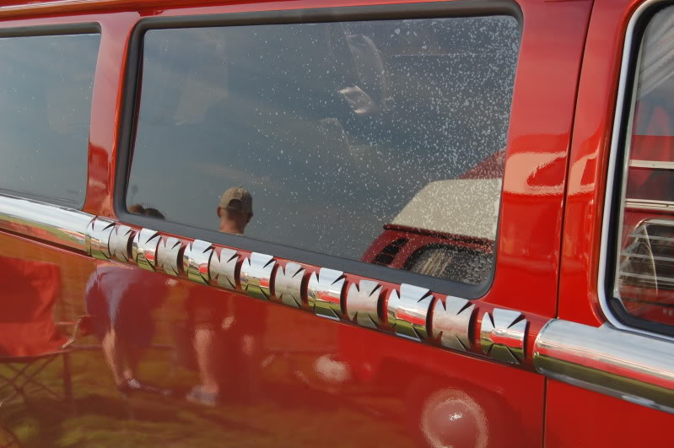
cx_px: 337
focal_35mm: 60
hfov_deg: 33.4
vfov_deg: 22.6
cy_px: 224
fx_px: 1122
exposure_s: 1/200
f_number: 7.1
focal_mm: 40
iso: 200
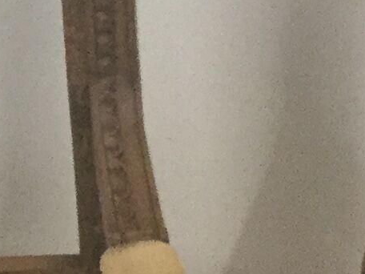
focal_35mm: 222
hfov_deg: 8.6
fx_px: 2341
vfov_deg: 6.7
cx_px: -304
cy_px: 208
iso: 125
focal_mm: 3.3
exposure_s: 1/33
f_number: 2.4
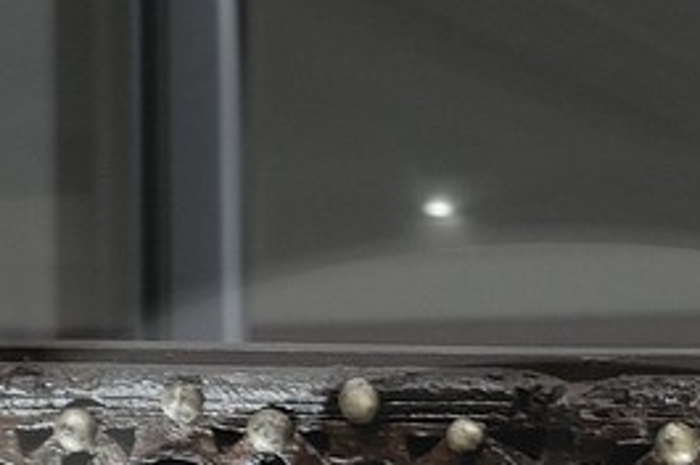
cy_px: 1340
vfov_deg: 4.6
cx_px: 565
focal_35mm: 290
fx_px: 5632
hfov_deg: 7.1
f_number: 8
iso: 200
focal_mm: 48
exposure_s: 1.3
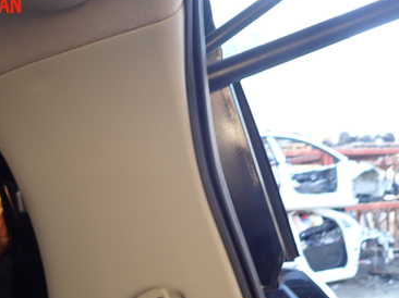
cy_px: 237
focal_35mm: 41
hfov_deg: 45.4
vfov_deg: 34.1
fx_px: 472
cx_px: 150
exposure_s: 1/60
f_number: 2
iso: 100
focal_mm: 4.5
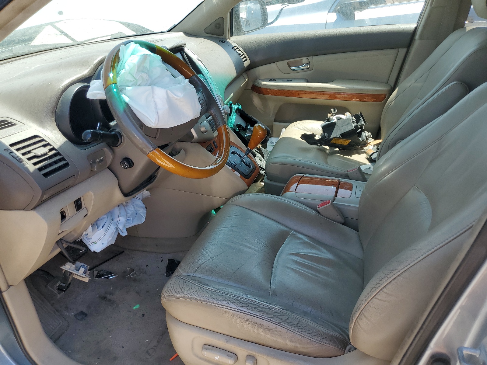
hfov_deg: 67.3
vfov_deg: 53.1
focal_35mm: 26
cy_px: 182
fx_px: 366
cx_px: 244
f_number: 1.5
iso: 50
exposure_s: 1/833
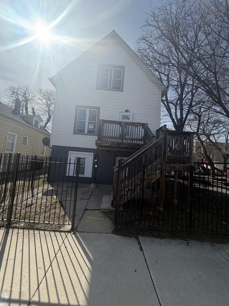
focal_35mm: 14
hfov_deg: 85.7
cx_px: 114
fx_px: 123
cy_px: 153
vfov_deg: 102.1
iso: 25
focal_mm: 2.22
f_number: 2.2
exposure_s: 1/1017
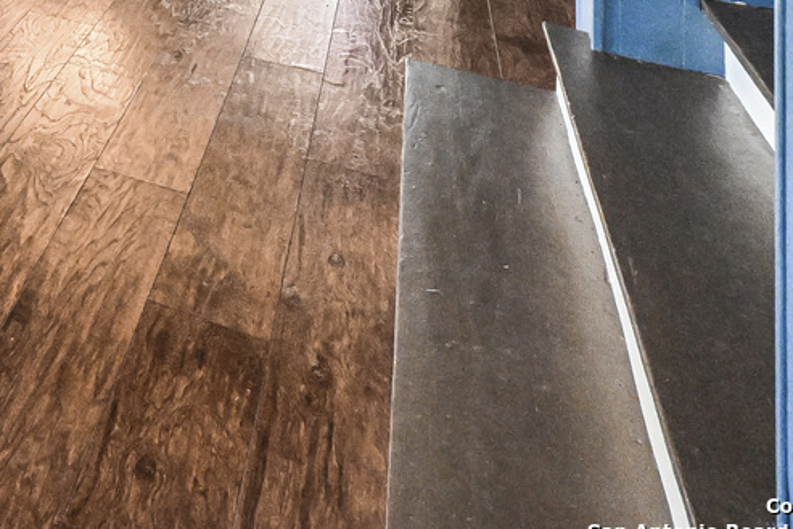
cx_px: -367
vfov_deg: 22.4
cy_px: -323
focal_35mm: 46
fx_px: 1014
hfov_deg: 29.0
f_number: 13
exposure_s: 1/15
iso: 7200
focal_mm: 14
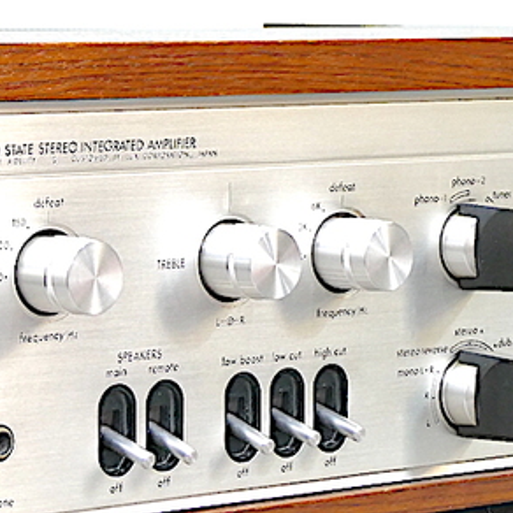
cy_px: 191
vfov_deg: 9.3
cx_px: 69
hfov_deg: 9.2
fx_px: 3169
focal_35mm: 189
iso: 200
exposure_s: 1/10
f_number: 4.4
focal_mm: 11.7
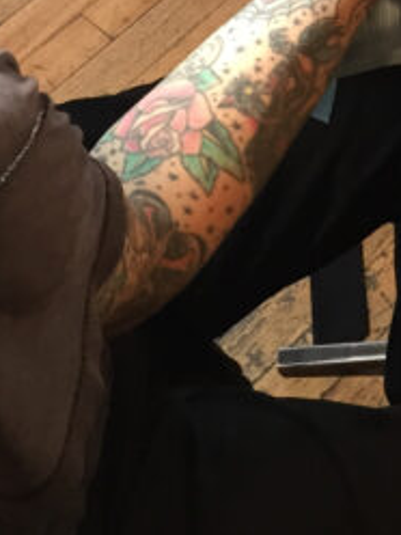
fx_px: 1637
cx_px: 504
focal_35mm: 106
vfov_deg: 17.1
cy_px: -221
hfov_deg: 13.5
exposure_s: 1/30
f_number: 2.2
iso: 100
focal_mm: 4.15
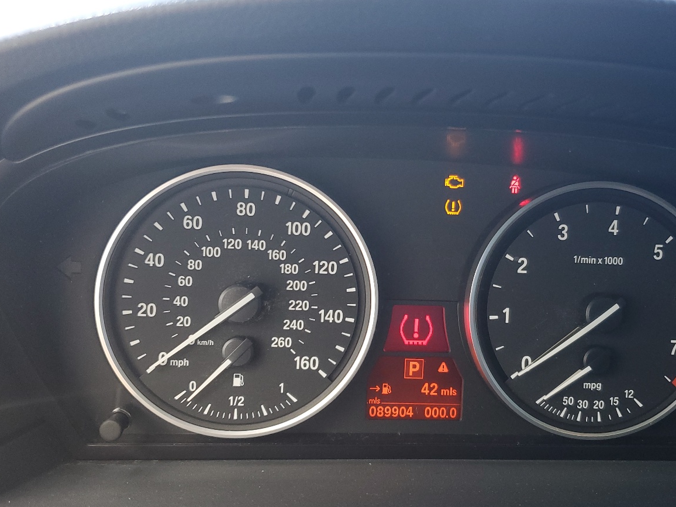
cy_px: 266
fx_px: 703
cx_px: 395
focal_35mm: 36
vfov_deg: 39.6
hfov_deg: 51.1
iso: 91
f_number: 1.5
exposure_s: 1/120
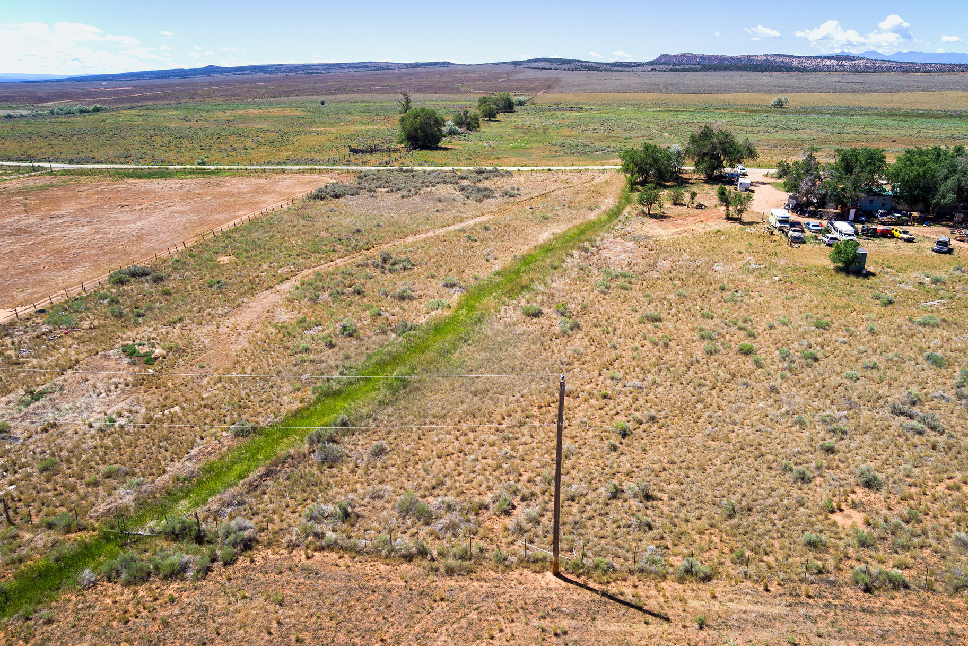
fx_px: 618
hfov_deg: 76.1
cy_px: 323
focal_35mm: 23
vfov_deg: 55.1
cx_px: 484
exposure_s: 1/3800
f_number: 2.8
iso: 171
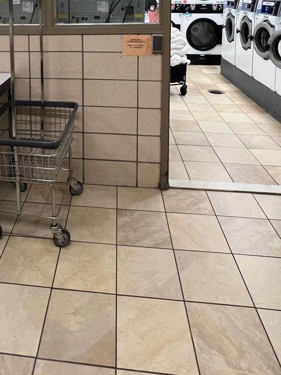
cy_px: 27
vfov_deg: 57.8
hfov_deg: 54.9
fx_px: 271
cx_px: 143
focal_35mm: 25
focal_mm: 1.57
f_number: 1.8
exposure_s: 1/120
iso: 125
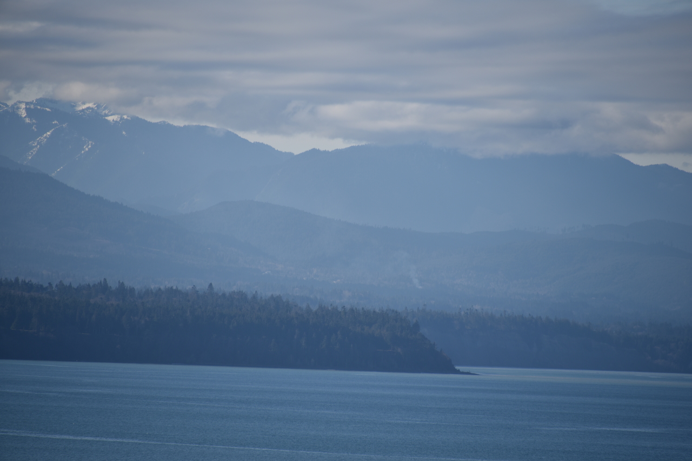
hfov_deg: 6.9
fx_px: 5768
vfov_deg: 4.6
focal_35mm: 300
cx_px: 346
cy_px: 230
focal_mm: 300
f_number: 6.3
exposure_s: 1/640
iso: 100
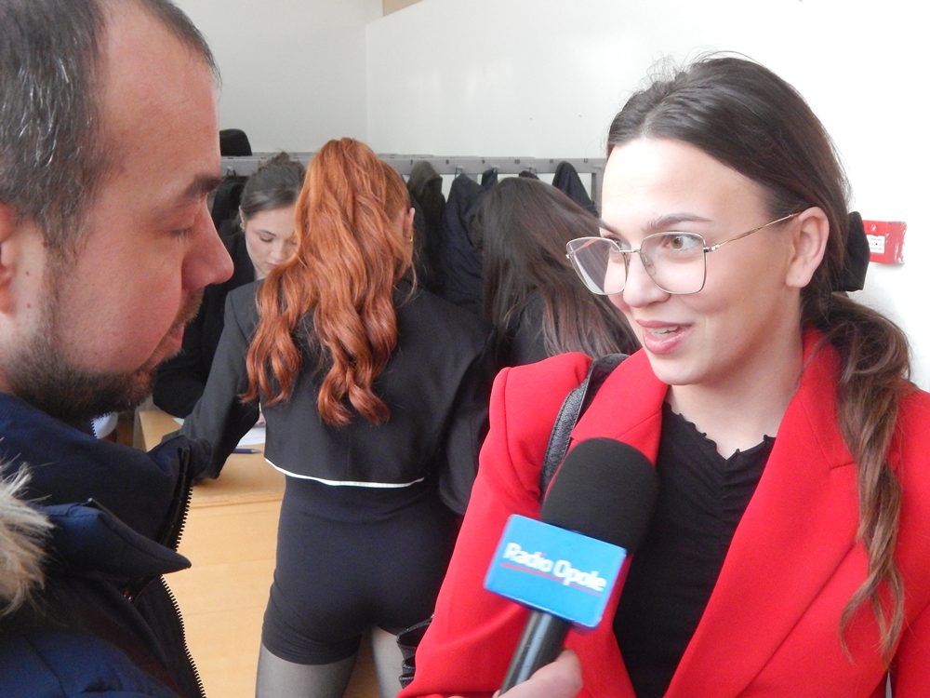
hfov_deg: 43.9
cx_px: 465
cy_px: 349
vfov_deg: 33.6
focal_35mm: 43
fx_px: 1155
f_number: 3.6
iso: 800
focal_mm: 7.7
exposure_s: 1/80
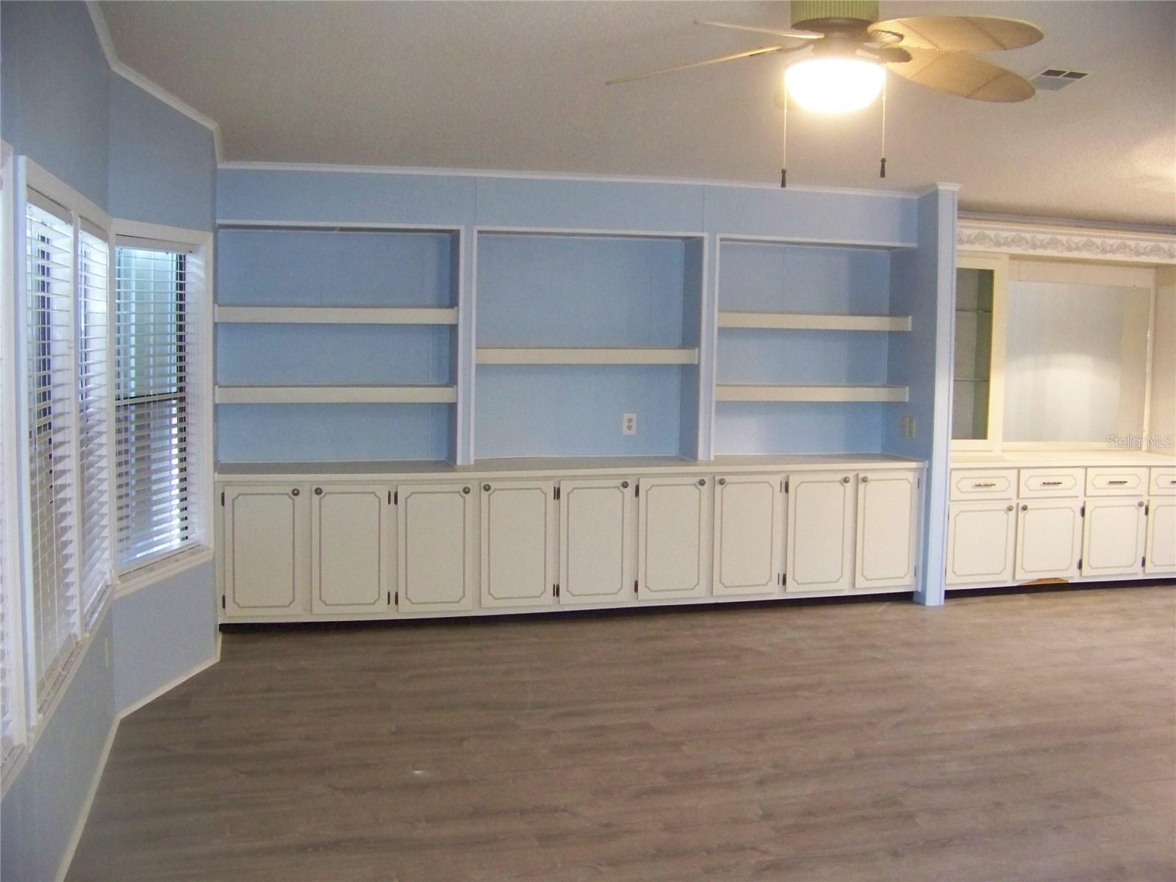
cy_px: 441
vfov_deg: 39.7
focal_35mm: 36
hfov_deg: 51.4
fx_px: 1223
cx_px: 588
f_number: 2.8
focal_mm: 5.85
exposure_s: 1/25
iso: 400
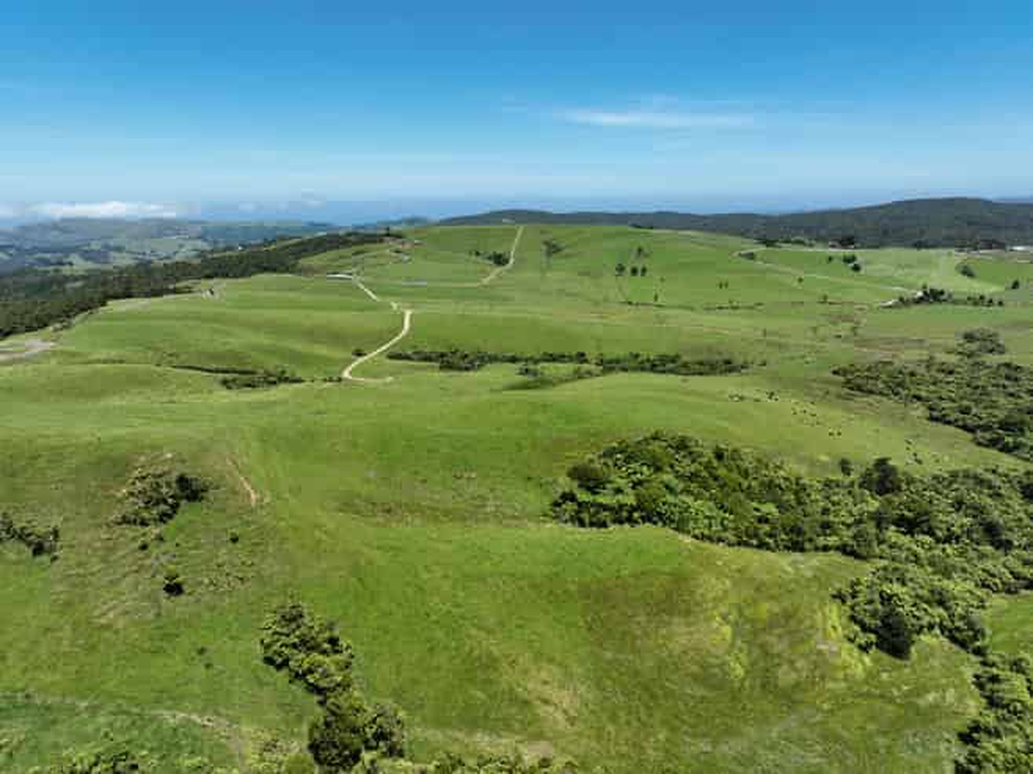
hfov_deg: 71.6
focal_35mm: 24
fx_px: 716
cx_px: 516
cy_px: 387
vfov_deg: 56.8
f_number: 2.8
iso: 100
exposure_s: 1/1600
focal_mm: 12.29
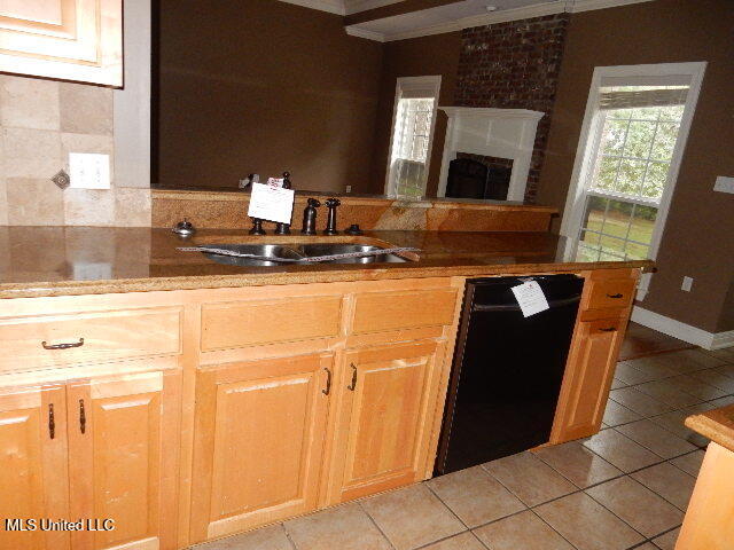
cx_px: 367
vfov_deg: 54.9
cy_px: 275
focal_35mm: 25
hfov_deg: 69.4
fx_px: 530
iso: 450
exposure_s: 1/30
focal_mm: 4.5
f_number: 3.7
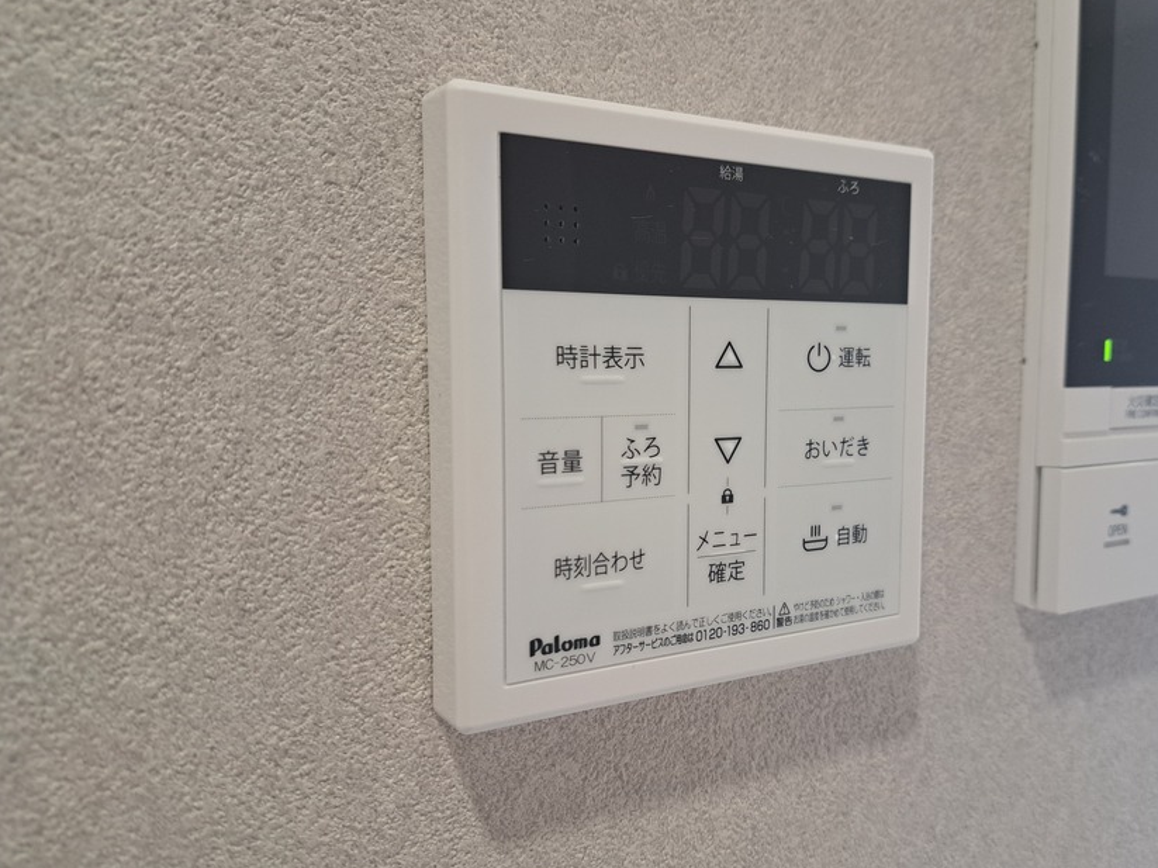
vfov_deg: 49.7
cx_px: 664
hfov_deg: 63.1
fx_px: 937
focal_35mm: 28
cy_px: 446
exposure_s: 1/50
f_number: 1.8
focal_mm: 5.23
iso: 160
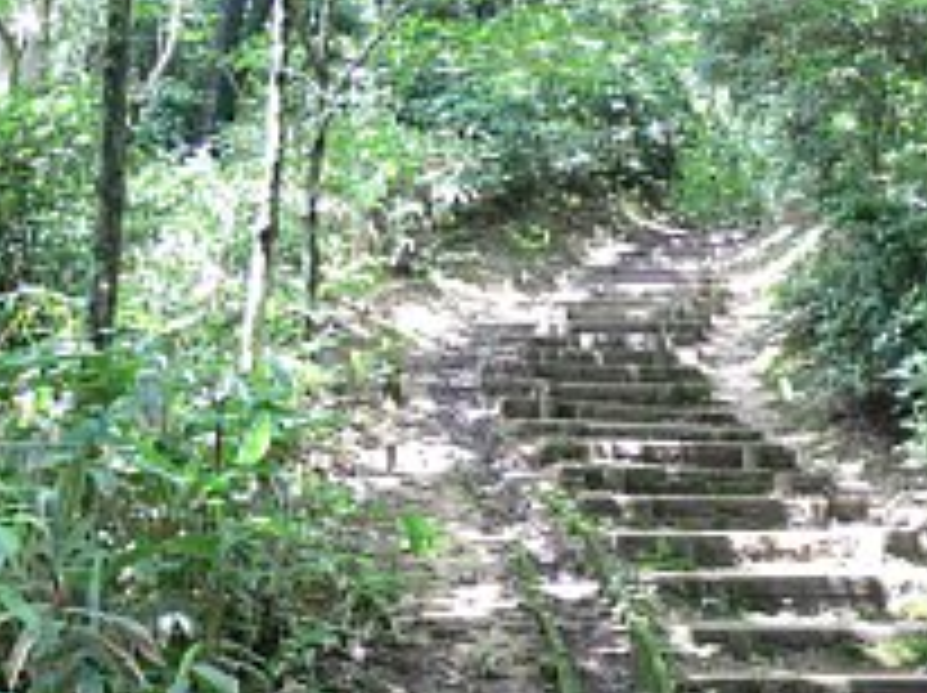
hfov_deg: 28.0
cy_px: 454
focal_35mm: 68
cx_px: 747
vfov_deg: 21.5
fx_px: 1819
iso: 100
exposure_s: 1/30
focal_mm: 7.4
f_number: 2.8
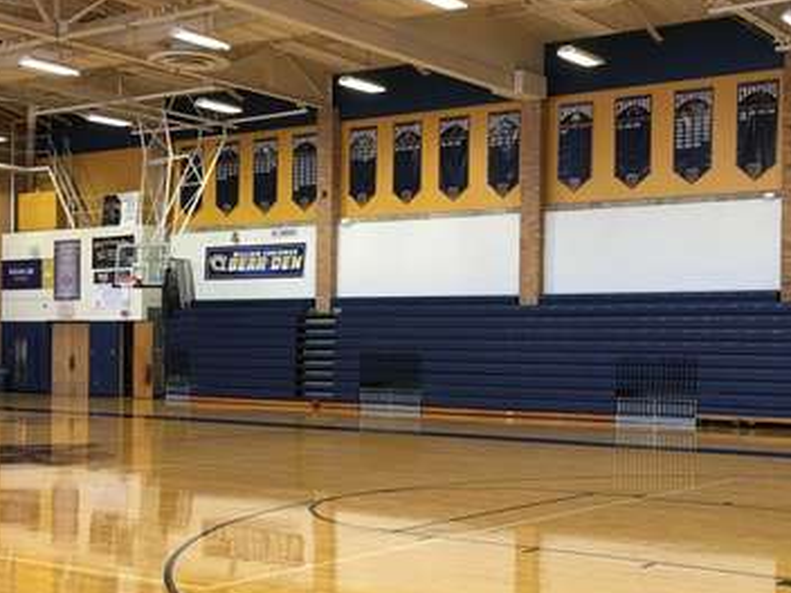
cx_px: 408
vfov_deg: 26.5
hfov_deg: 34.9
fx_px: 1257
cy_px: 368
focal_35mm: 55
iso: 32
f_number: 2.2
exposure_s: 1/15
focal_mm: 4.15
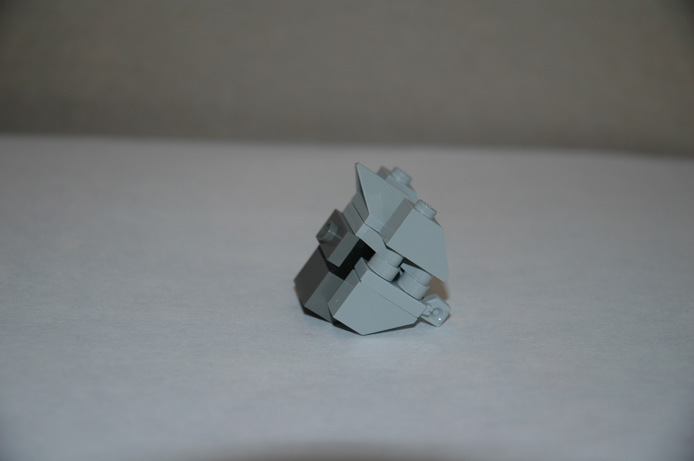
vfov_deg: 13.0
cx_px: 347
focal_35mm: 105
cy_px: 230
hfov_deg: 19.5
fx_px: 2022
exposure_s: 1/60
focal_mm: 70
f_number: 4.5
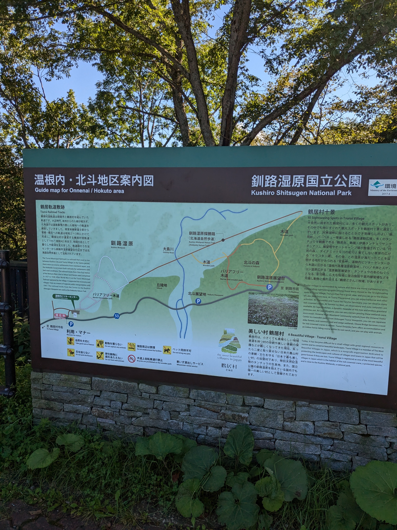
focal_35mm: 27
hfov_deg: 51.4
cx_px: 198
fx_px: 413
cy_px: 265
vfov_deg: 65.3
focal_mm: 4.38
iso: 59
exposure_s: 1/1669
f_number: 1.73
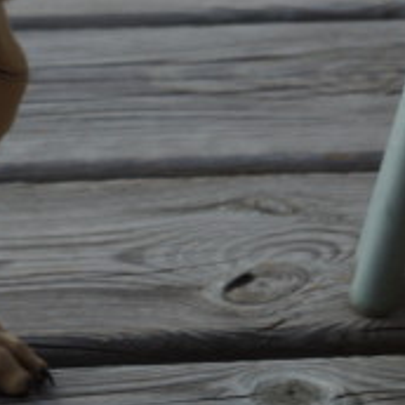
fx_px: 3301
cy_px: -198
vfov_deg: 6.9
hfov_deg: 7.0
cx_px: 47
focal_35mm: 249
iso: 100
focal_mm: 35
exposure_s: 1/100
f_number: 5.6
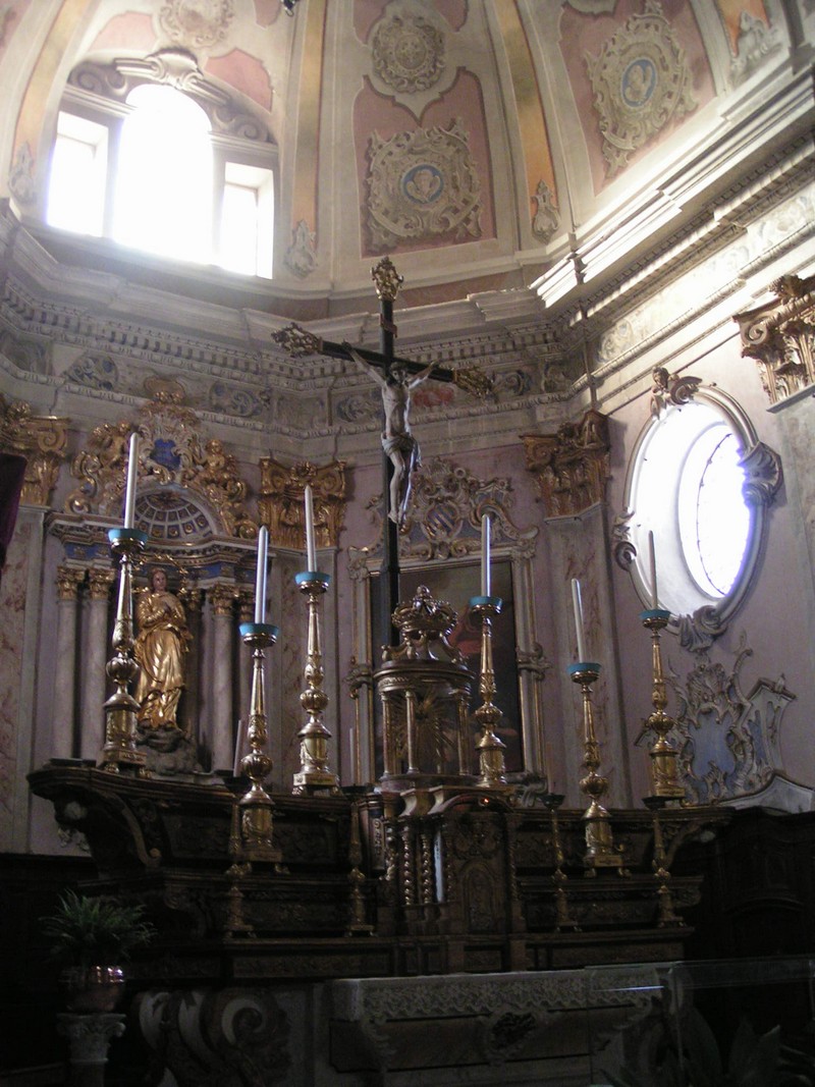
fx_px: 1193
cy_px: 544
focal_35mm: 38
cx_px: 408
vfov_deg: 49.0
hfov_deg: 37.7
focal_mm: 5.8
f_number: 2.8
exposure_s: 1/8
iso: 200
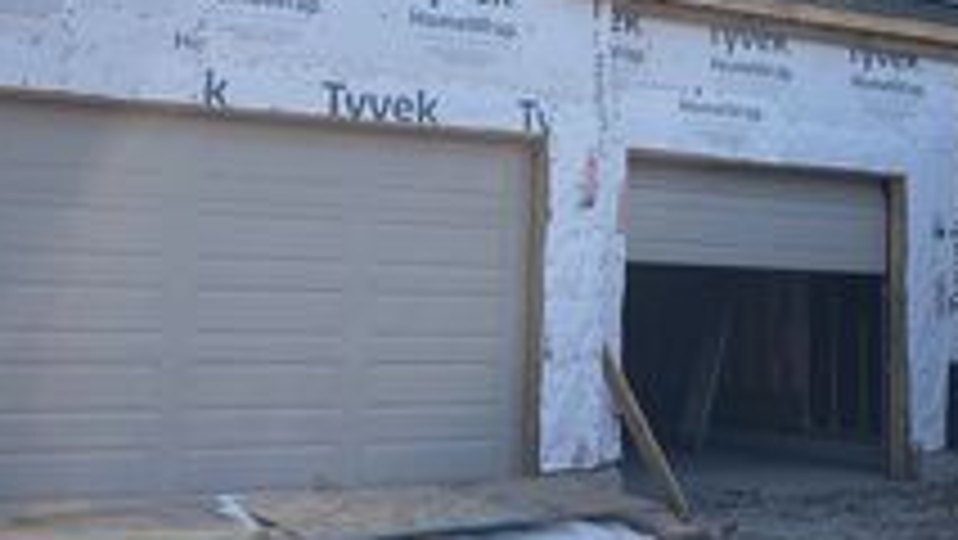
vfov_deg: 18.6
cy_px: 65
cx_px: 675
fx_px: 1626
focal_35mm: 64
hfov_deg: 32.4
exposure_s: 1/3663
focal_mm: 5.1
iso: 32
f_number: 1.6
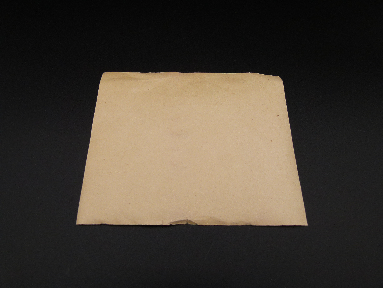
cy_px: 144
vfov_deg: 54.9
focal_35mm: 25
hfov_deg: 69.4
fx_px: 277
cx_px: 192
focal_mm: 4.5
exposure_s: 1/125
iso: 100
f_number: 3.6
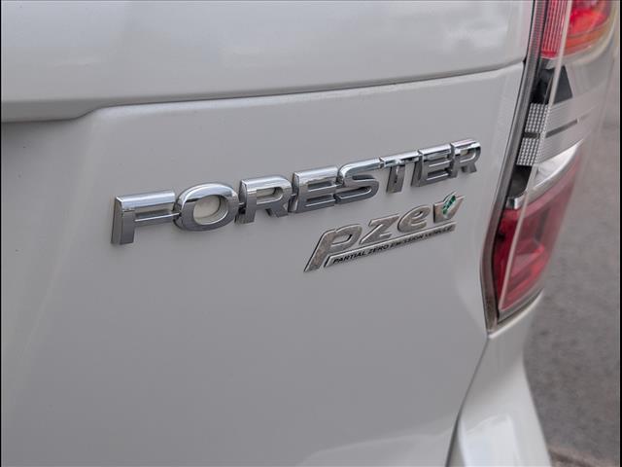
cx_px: 311
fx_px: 880
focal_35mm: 49
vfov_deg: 29.7
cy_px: 234
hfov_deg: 38.9
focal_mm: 6.9
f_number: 1.68
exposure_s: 1/323
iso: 23
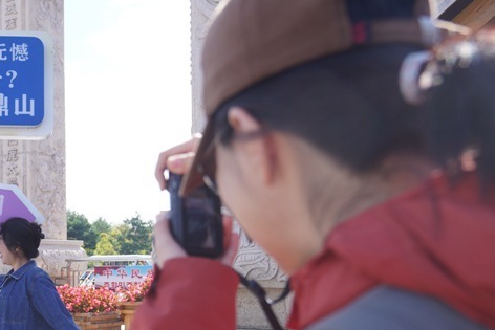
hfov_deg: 35.4
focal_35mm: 54
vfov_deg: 24.6
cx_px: 85
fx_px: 743
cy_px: 275
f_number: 4.5
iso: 100
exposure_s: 1/250
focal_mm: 30
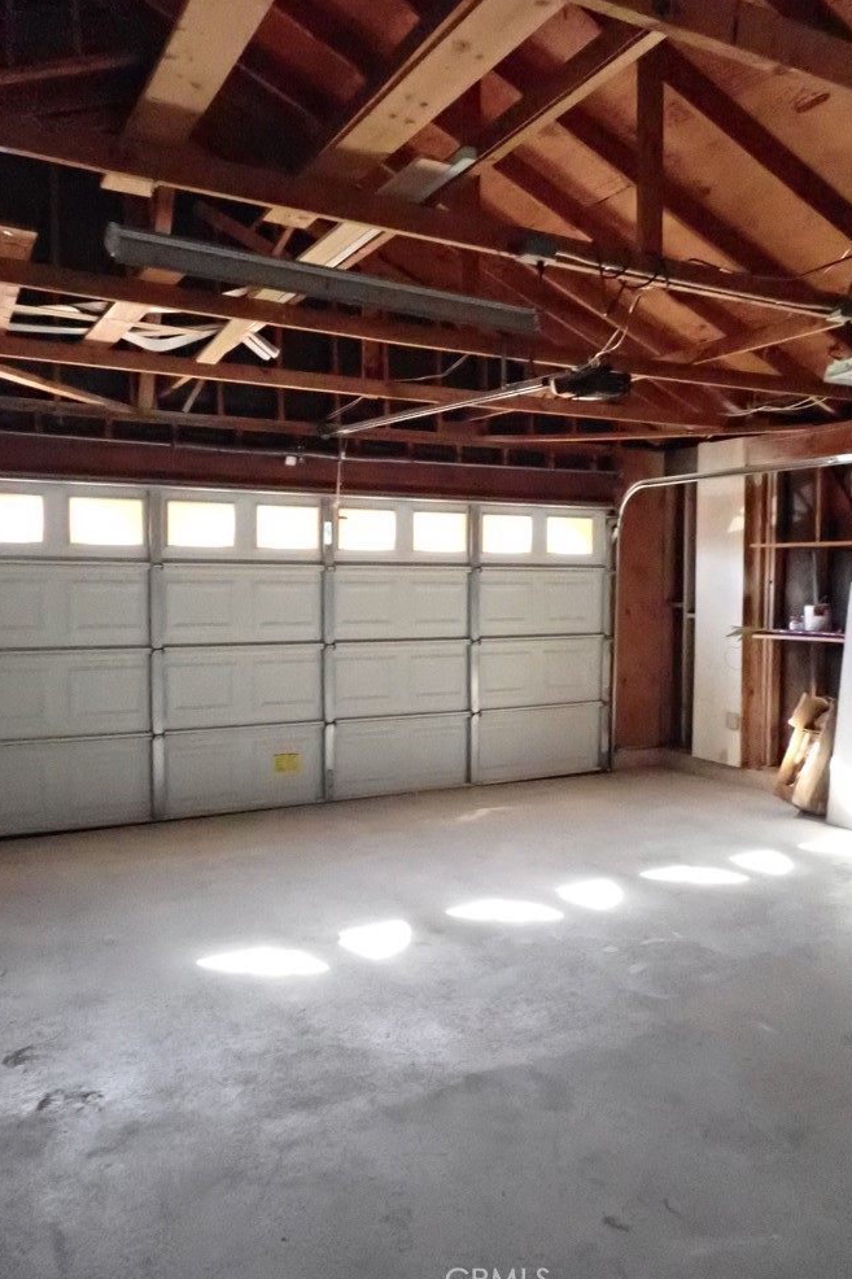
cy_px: 634
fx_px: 959
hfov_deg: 47.9
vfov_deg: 67.4
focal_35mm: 27
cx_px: 462
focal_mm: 4.5
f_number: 8
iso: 5000
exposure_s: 1/100
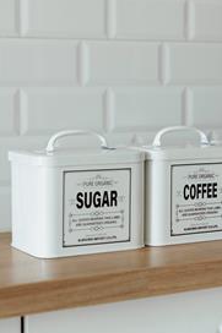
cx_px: 163
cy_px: 147
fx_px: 843
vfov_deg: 22.4
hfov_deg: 15.0
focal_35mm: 91
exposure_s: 1/125
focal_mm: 55
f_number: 2.8
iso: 800
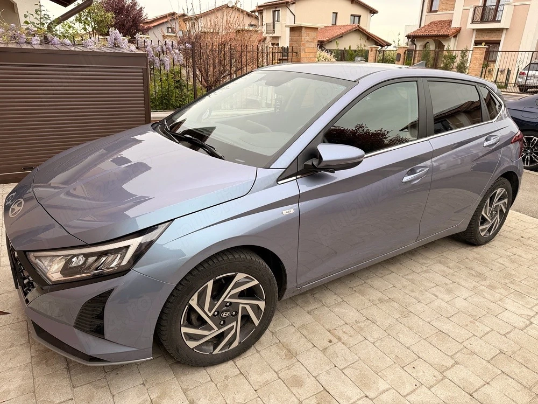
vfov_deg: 56.8
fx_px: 373
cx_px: 269
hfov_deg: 71.6
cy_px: 202
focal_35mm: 24
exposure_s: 1/220
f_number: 1.78
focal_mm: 6.76
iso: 64
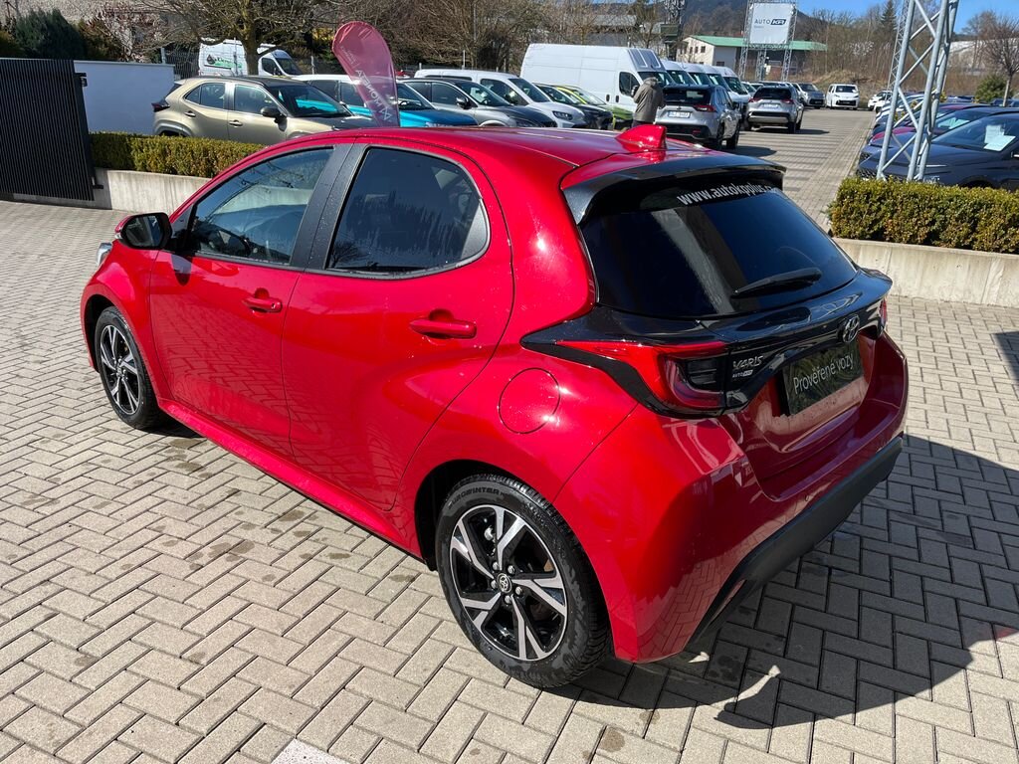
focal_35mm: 26
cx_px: 510
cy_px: 382
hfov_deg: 67.3
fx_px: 765
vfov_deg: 53.1
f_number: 1.6
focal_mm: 5.1
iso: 50
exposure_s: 1/2062
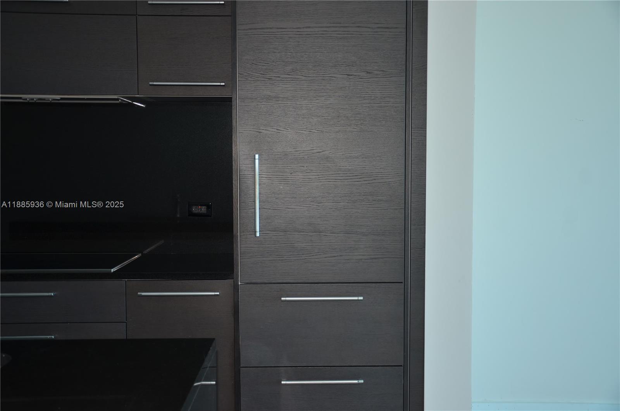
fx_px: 722
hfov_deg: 46.5
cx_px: 310
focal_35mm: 42
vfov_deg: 31.7
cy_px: 206
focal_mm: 28
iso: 160
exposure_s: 1/60
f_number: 4
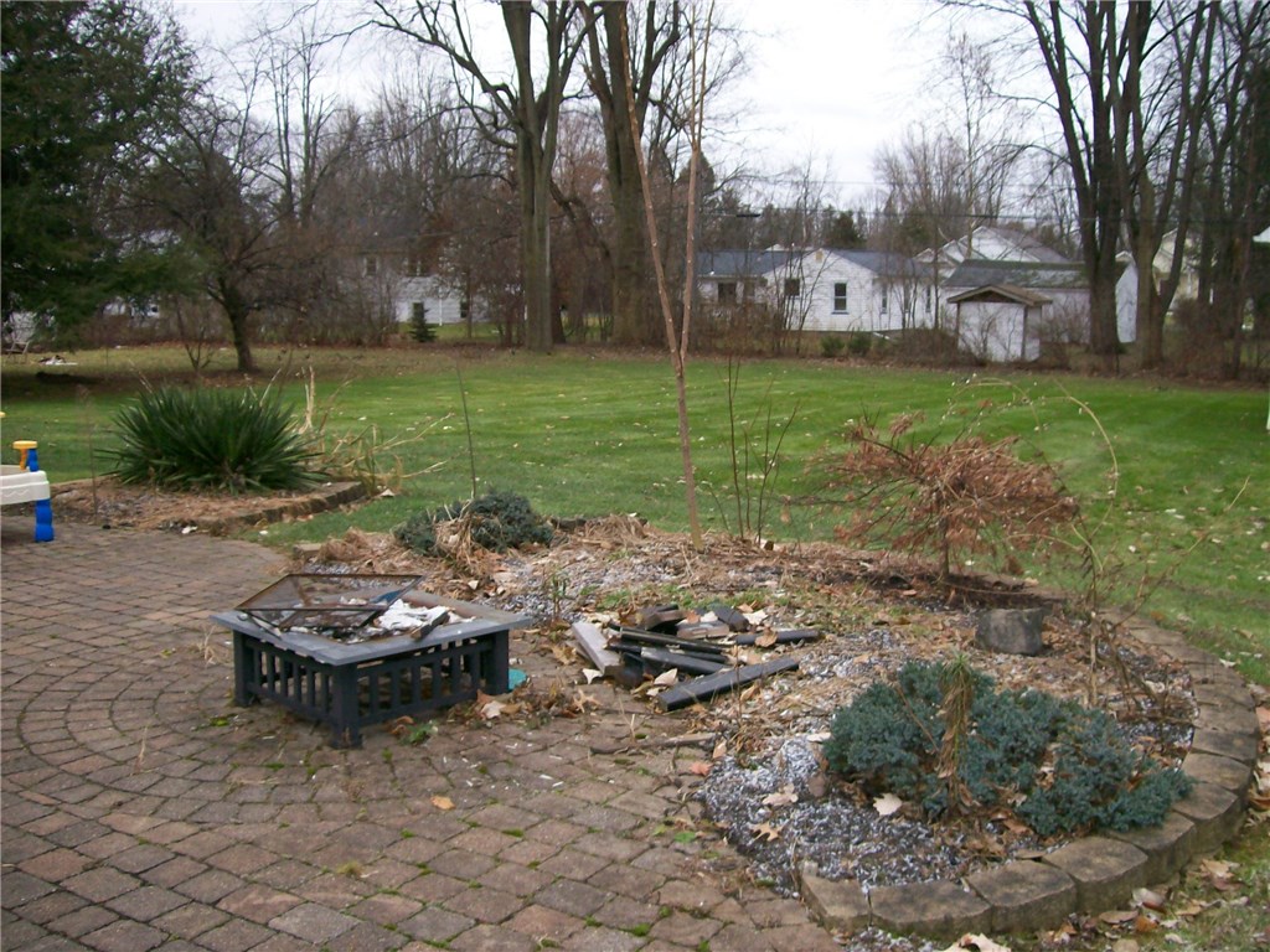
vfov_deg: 39.7
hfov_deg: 51.4
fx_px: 1321
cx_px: 635
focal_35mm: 36
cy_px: 476
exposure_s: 1/64
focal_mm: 6
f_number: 2.7
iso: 80
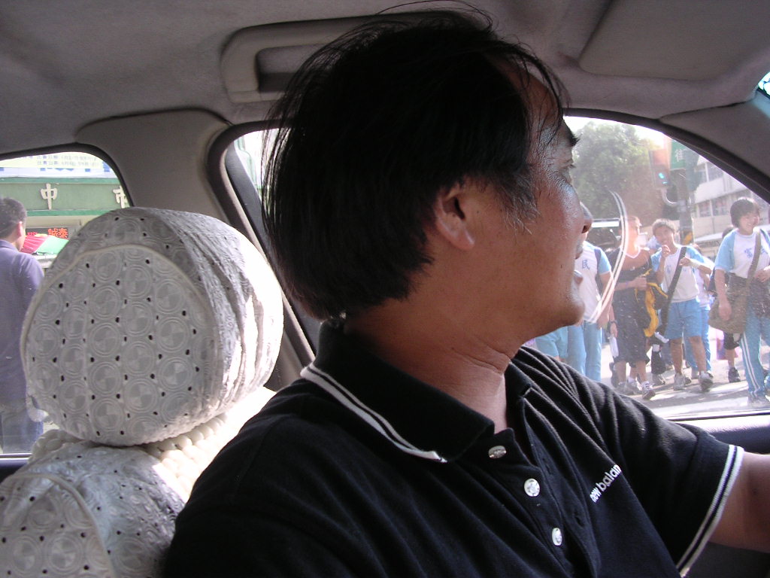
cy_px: 289
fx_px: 845
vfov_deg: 37.7
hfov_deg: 49.0
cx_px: 385
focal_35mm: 38
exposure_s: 1/99.8
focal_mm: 5.8
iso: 100
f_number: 2.8
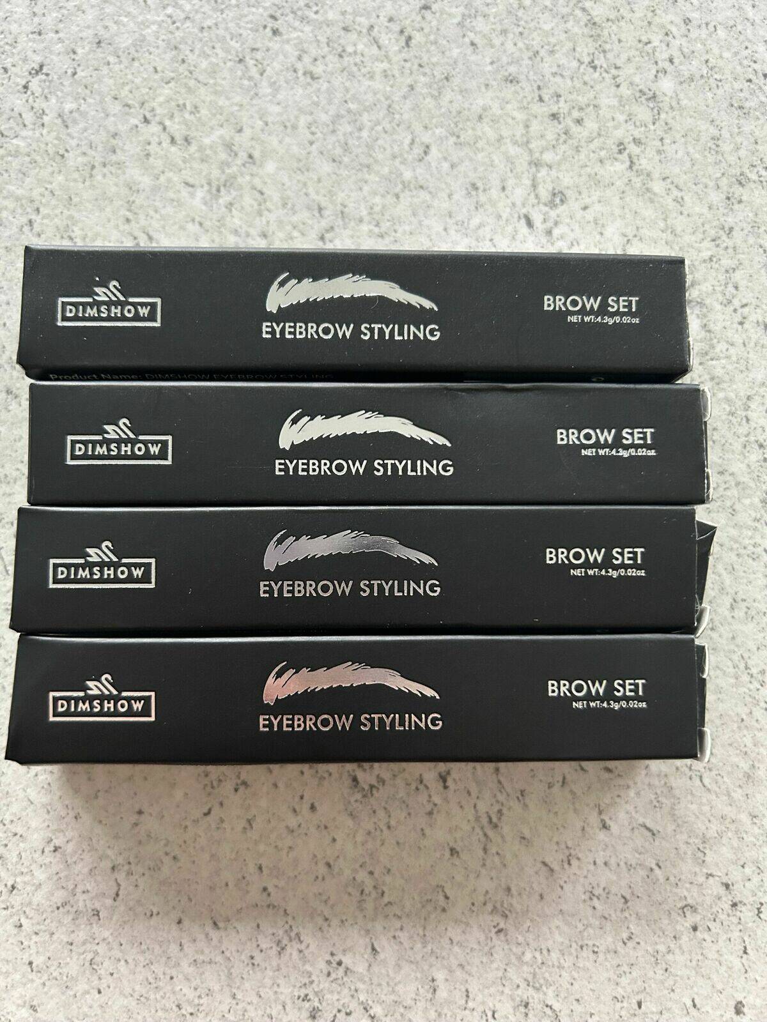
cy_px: 511
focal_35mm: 26
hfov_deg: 53.1
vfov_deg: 67.3
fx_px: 768
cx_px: 384
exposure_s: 1/60
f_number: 1.5
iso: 400
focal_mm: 5.7
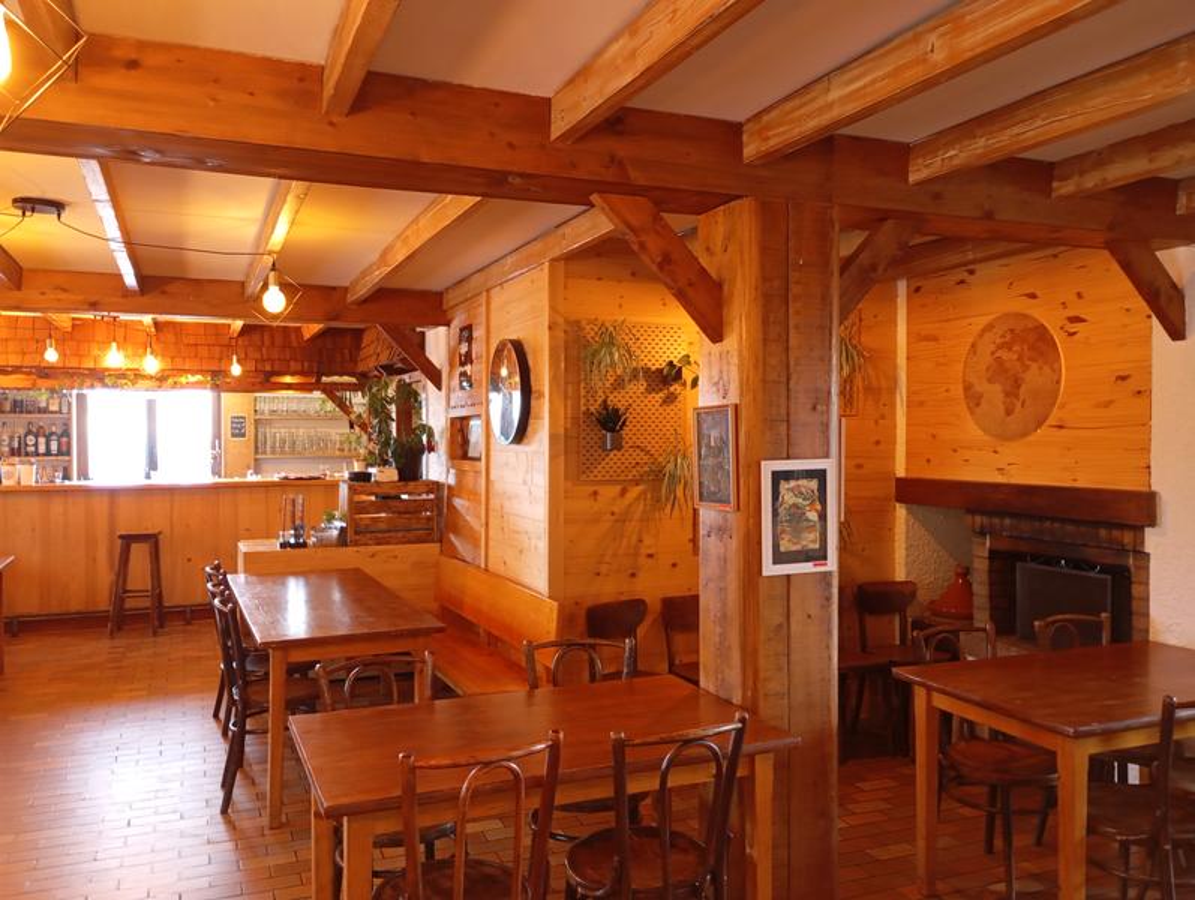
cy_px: 450
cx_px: 598
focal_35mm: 28
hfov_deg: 63.4
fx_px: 968
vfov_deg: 49.9
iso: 1189
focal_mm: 4.27
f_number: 1.8
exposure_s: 1/25
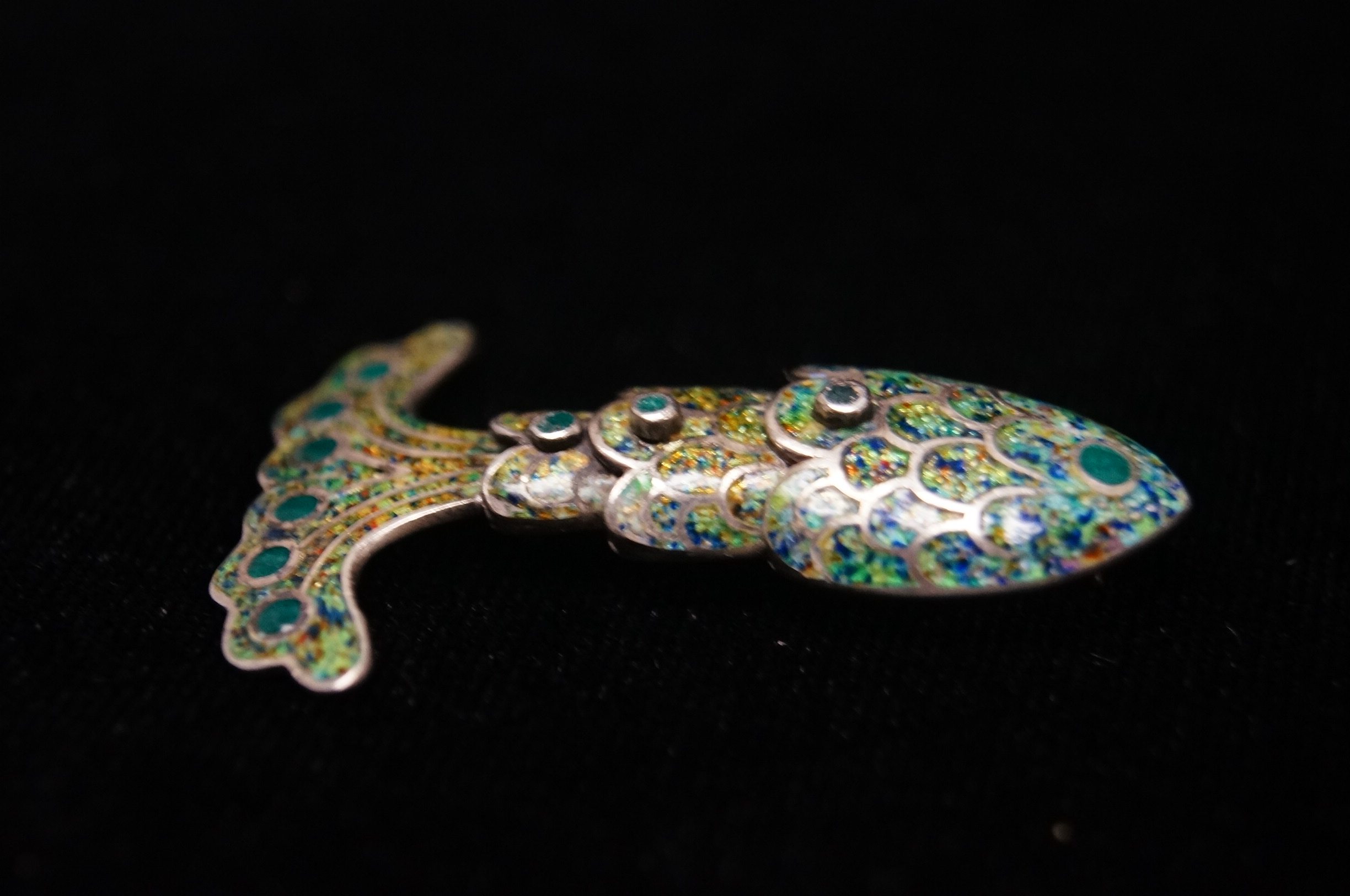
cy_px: 448
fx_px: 2808
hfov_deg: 27.0
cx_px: 675
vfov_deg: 18.1
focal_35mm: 75
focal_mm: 50
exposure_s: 1/80
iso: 1600
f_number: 5.6
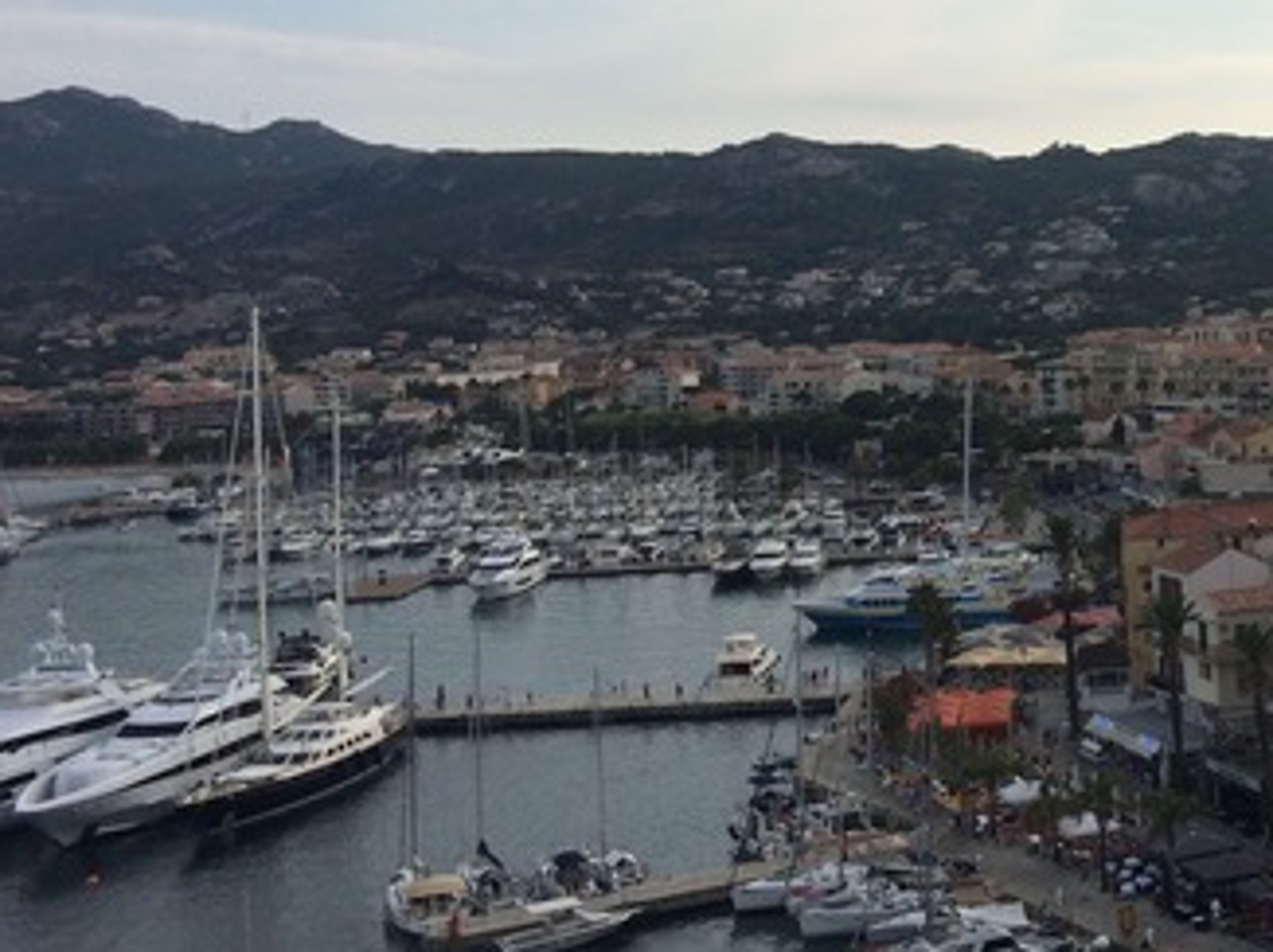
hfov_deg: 31.7
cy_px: 281
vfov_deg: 25.4
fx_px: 2095
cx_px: 1214
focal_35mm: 57
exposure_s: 1/2933
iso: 32
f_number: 2.2
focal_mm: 4.15
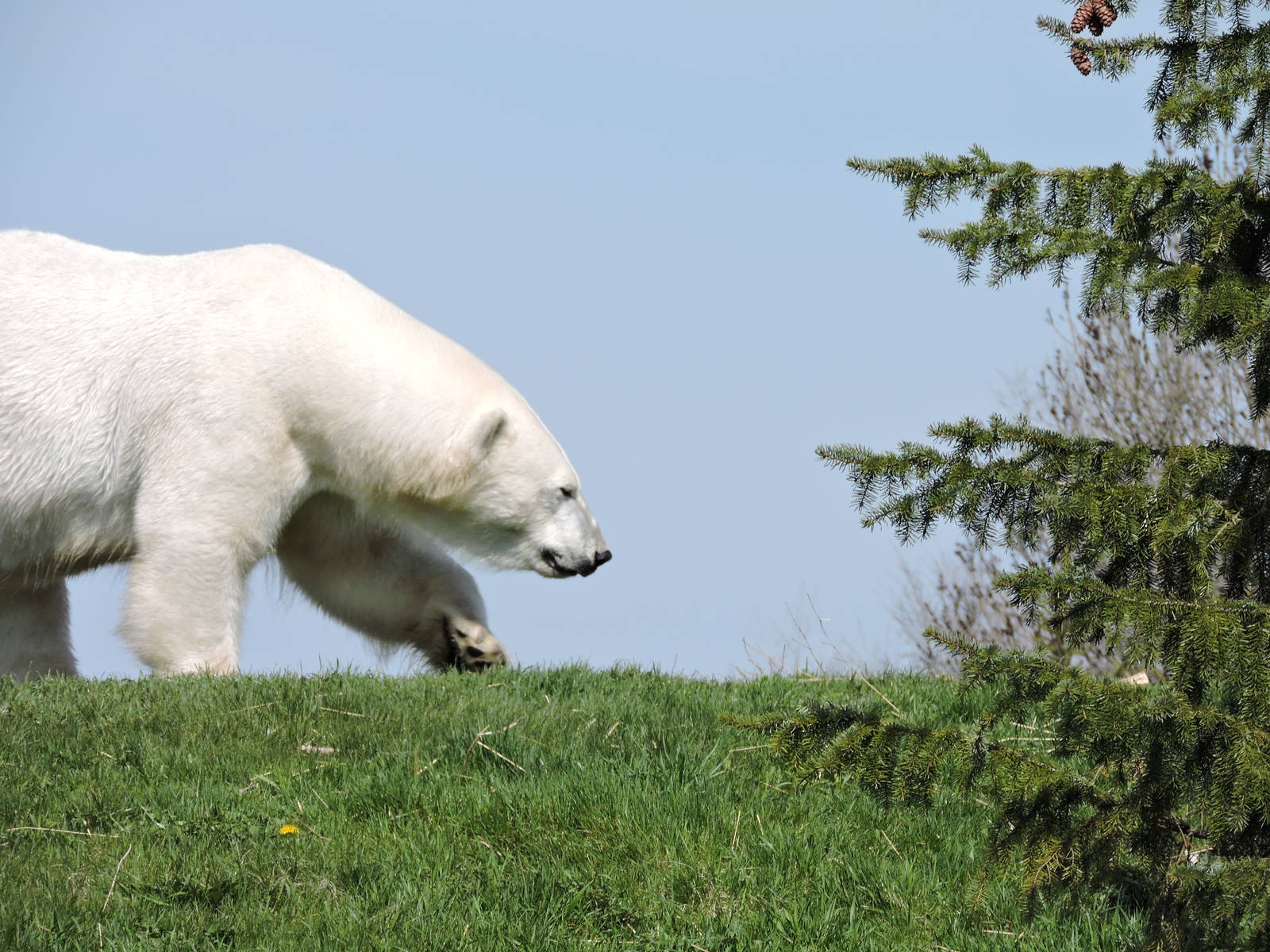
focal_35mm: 300
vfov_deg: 5.0
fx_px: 11006
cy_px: 476
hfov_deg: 6.6
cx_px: 635
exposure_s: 1/640
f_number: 4.8
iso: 100
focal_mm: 53.5
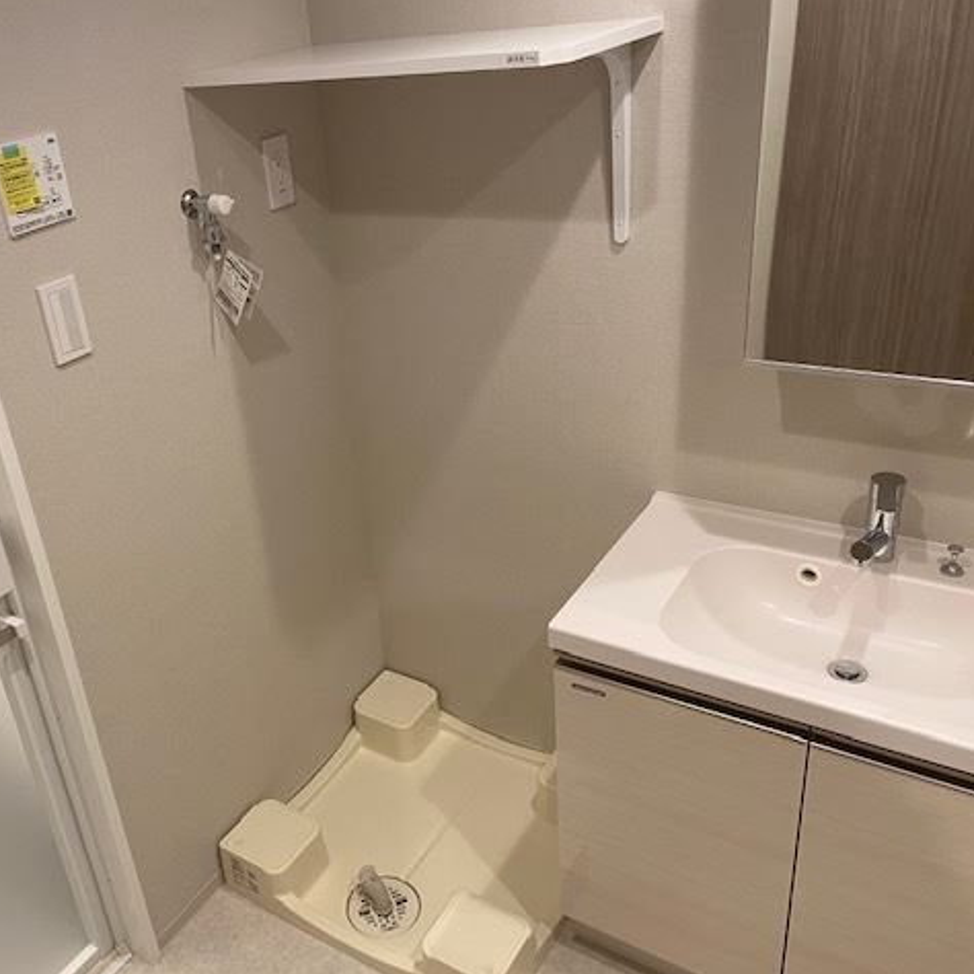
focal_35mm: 31
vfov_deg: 52.5
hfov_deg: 51.6
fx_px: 987
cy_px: 487
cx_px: 329
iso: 64
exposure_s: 1/50
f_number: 1.8
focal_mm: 4.25
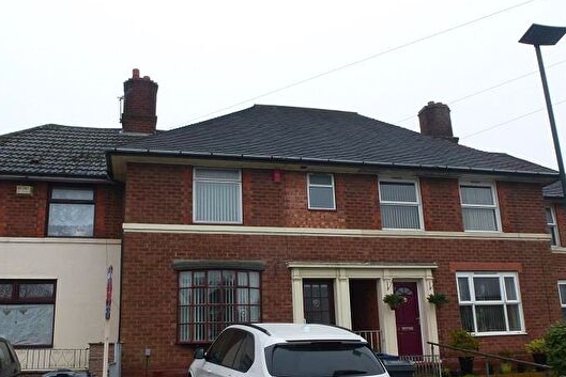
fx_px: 519
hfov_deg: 57.2
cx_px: 275
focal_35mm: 33
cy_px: 214
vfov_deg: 39.9
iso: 200
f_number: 3.5
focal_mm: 4.3
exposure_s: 1/100
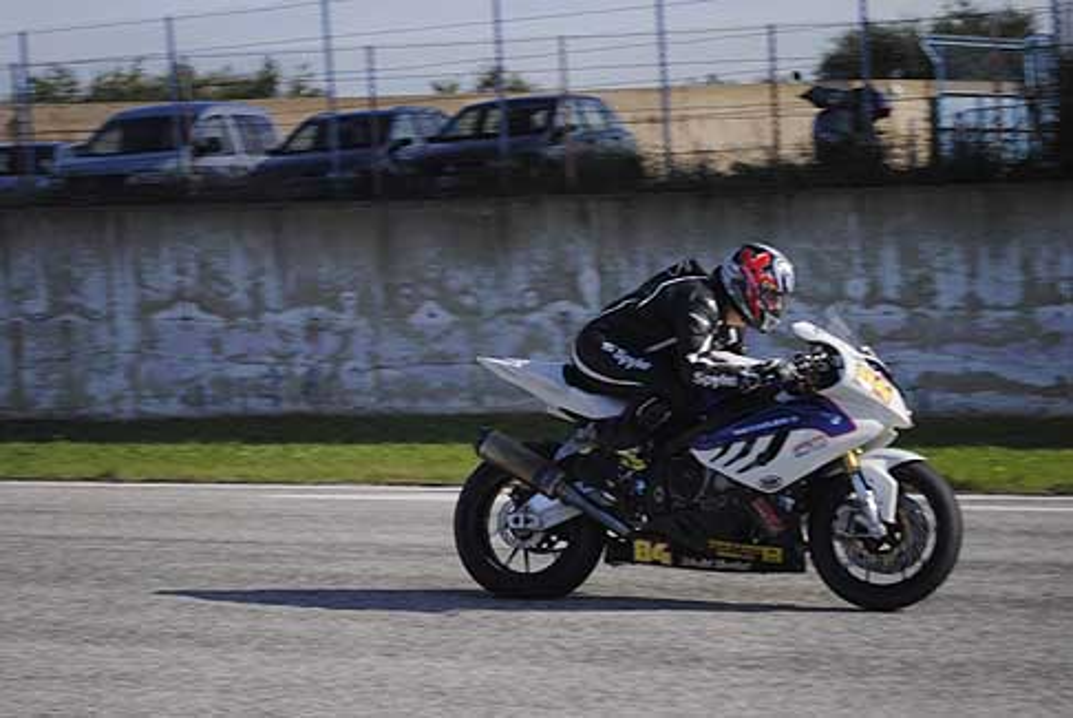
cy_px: 359
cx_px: 536
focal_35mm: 82
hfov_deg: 24.6
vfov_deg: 16.6
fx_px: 2461
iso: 200
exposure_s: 1/1000
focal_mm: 55
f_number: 5.6
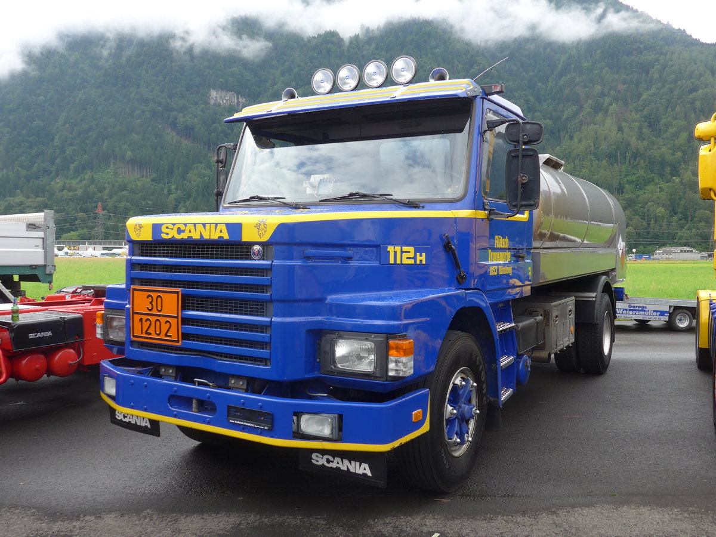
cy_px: 268
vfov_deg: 45.4
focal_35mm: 31
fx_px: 641
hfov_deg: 58.4
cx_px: 358
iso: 80
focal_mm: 6.5
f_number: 2.8
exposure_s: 1/250
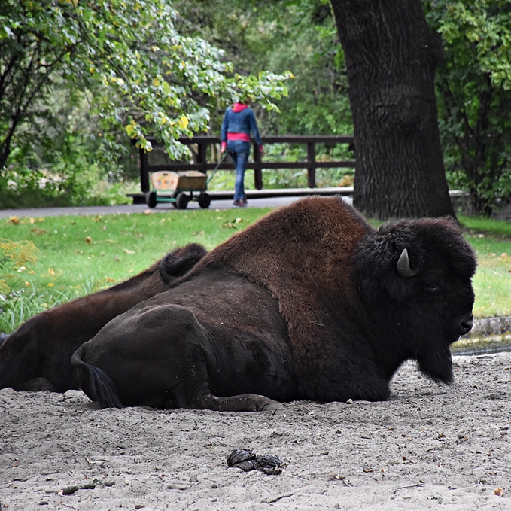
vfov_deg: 6.5
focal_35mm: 269
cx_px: 311
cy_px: 256
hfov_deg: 6.5
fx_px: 4493
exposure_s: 1/500
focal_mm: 140
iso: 3600
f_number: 5.6
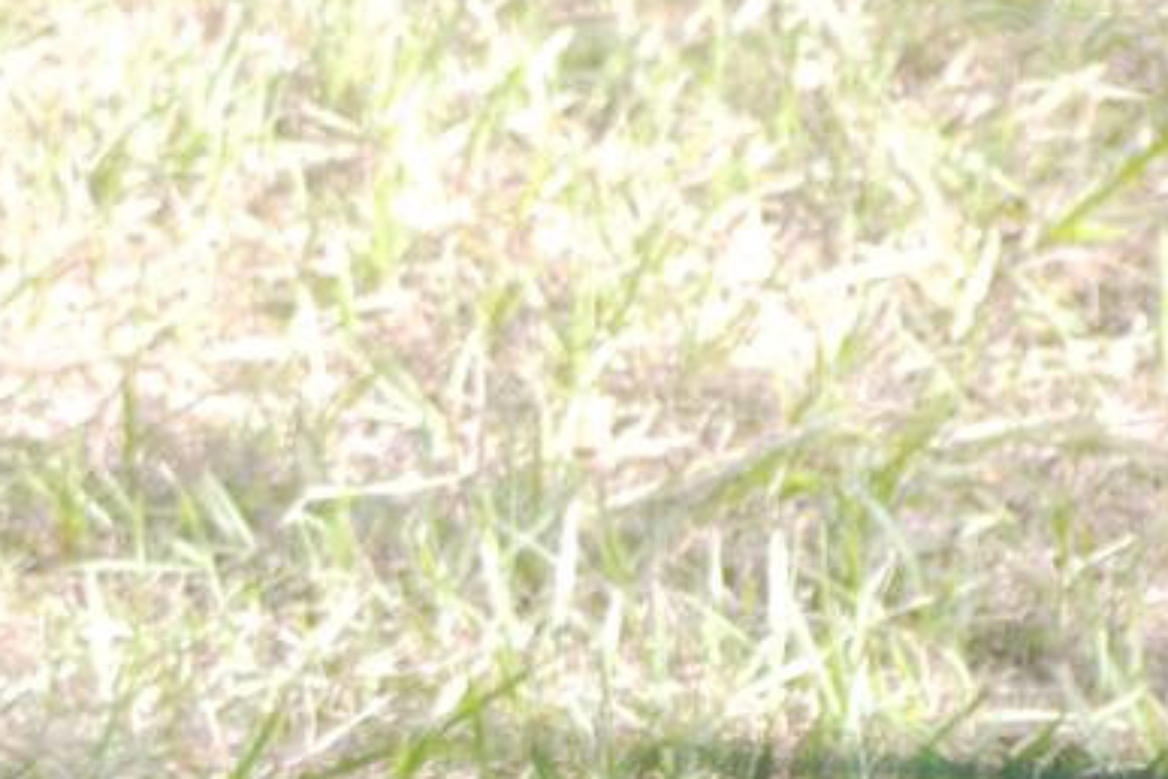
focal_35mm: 1056
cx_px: -1123
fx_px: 34259
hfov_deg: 1.9
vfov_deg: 1.3
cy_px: 1122
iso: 400
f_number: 4.5
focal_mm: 170
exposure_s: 1/160
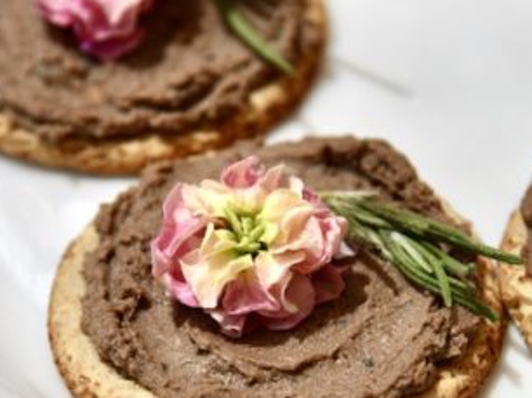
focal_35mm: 290
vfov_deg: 5.1
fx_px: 4453
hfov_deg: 6.8
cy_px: 250
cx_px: 238
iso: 320
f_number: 4
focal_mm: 120
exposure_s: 1/125
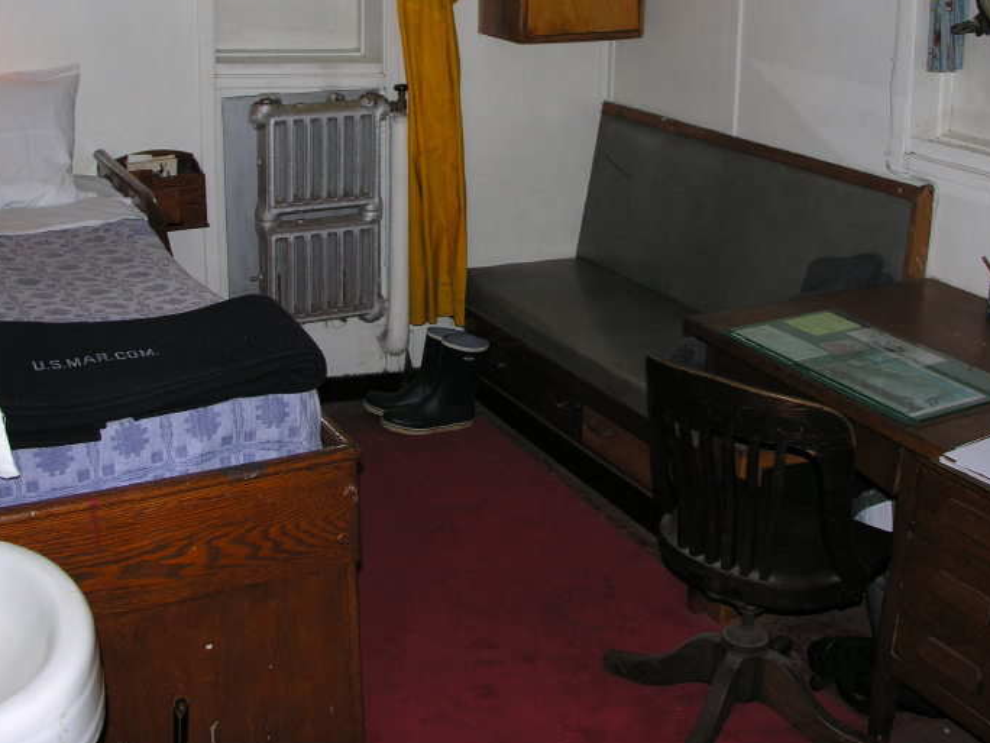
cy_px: 293
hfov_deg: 42.1
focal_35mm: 45
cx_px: 488
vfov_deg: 32.1
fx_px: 1287
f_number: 2.8
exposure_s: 1/60.1
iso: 50
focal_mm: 8.9
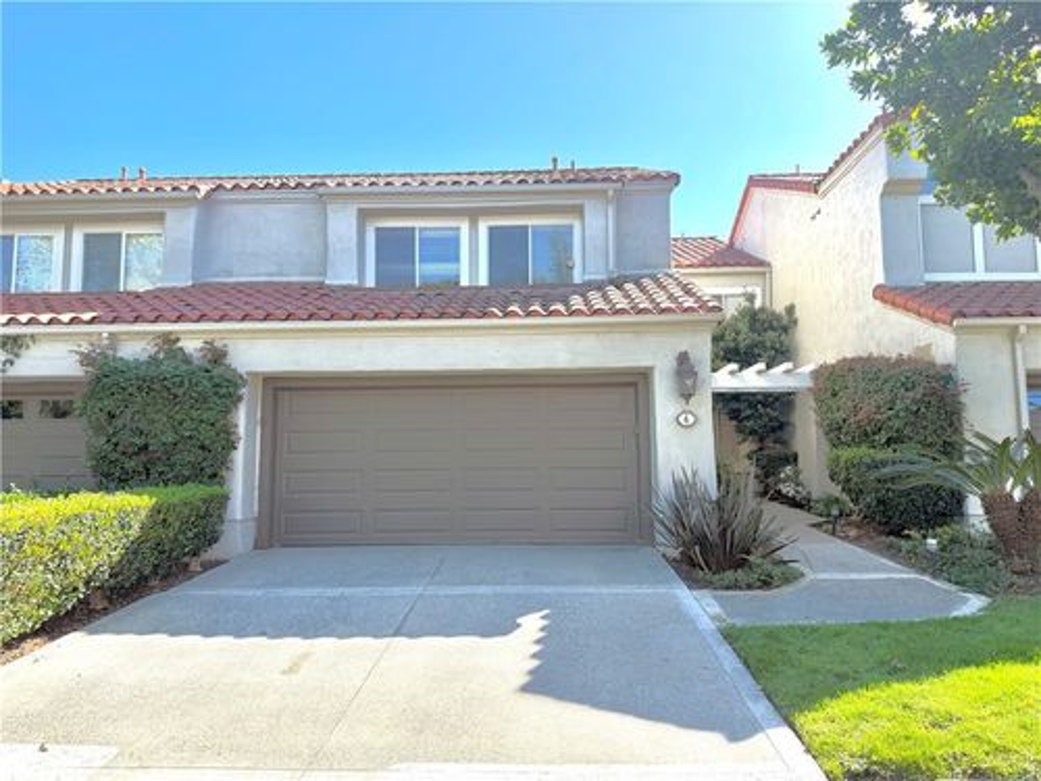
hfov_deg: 71.6
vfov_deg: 56.8
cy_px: 390
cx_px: 520
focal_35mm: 24
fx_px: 722
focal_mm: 6.76
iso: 80
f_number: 1.78
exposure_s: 1/2169
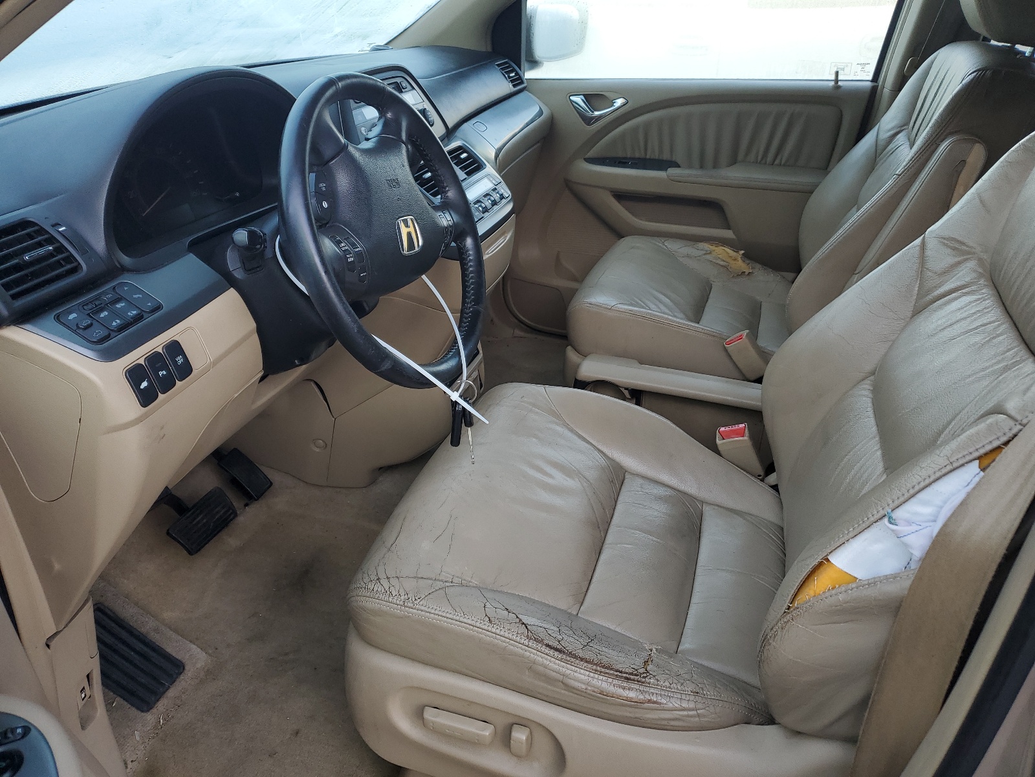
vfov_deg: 53.1
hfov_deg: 67.3
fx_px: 777
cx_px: 518
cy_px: 388
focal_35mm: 26
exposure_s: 1/159
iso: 50
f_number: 1.5
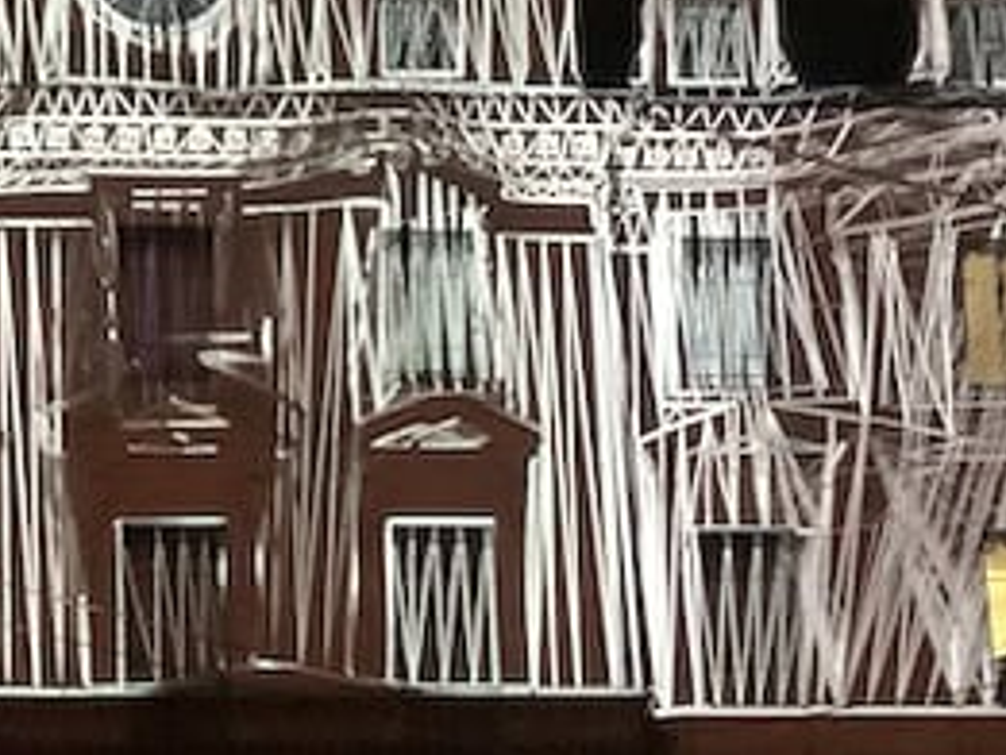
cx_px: 154
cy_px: 755
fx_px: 2762
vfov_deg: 15.3
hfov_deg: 20.3
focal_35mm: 95
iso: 640
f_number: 2.4
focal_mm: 3.3
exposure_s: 1/17
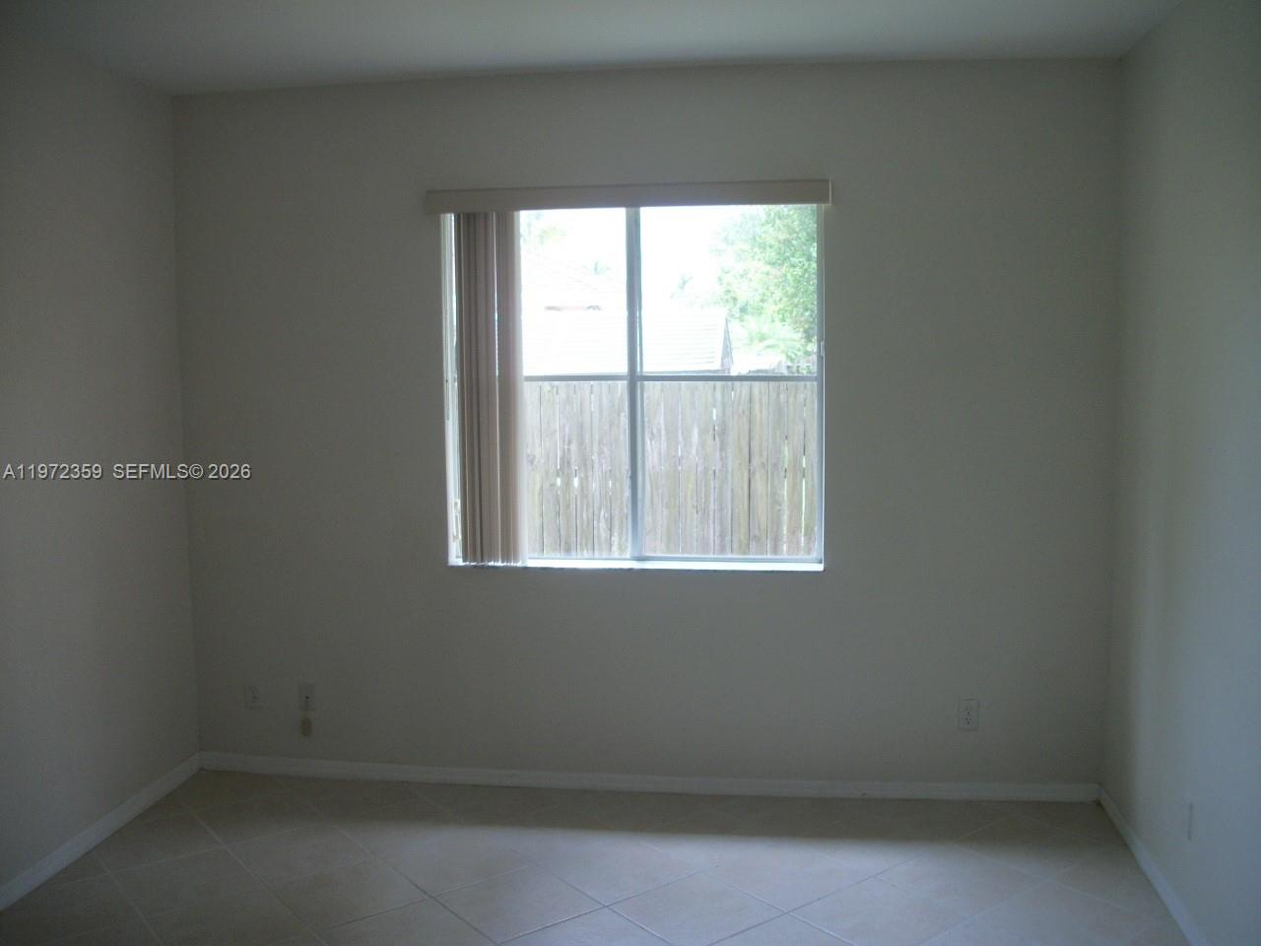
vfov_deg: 44.2
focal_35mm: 32
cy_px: 473
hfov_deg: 56.8
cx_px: 630
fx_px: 1166
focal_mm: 5.7
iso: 80
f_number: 2.9
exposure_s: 1/125
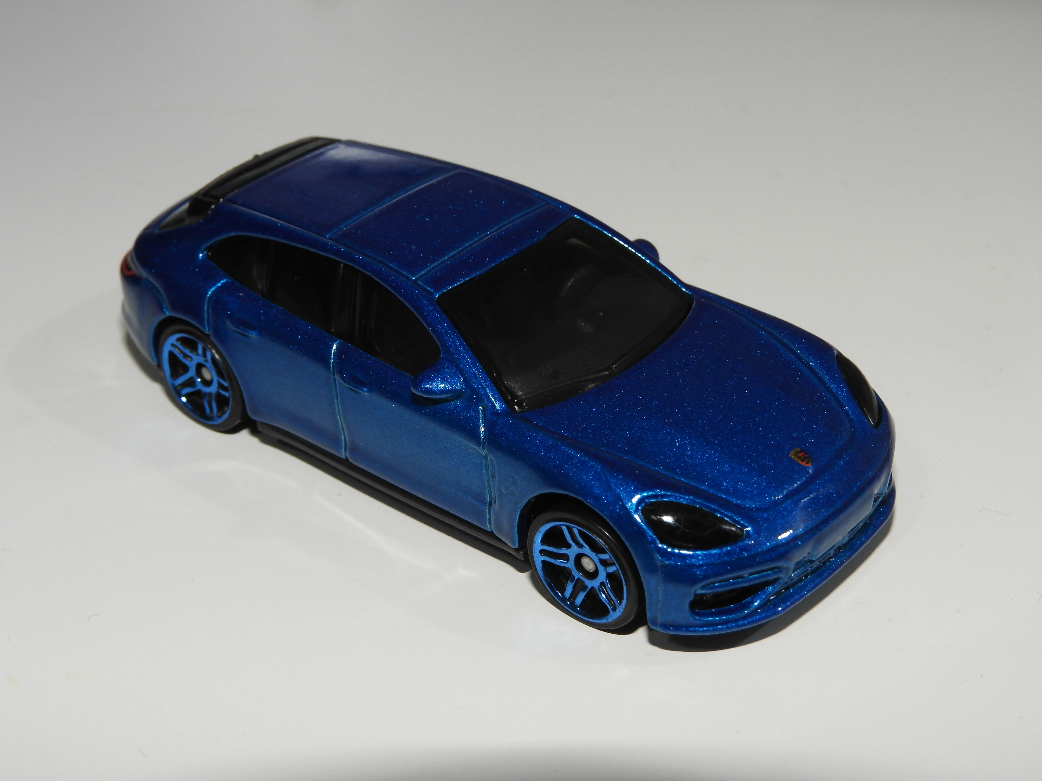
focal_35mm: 65
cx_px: 521
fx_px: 1957
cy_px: 390
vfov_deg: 22.6
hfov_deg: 29.8
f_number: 5.3
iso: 200
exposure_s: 1/30
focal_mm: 11.6
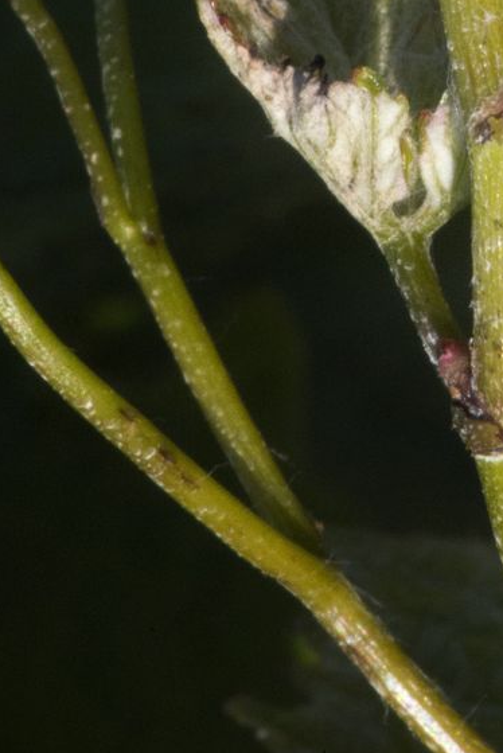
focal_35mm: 240
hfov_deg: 5.7
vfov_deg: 8.5
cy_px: -54
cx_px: 459
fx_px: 5023
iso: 3200
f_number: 40
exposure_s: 1/250
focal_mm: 105
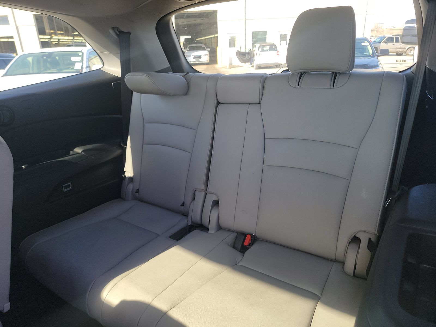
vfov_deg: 56.8
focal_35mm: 24
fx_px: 302
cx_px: 218
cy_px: 164
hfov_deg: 71.6
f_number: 1.8
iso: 82
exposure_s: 1/59
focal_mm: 6.7
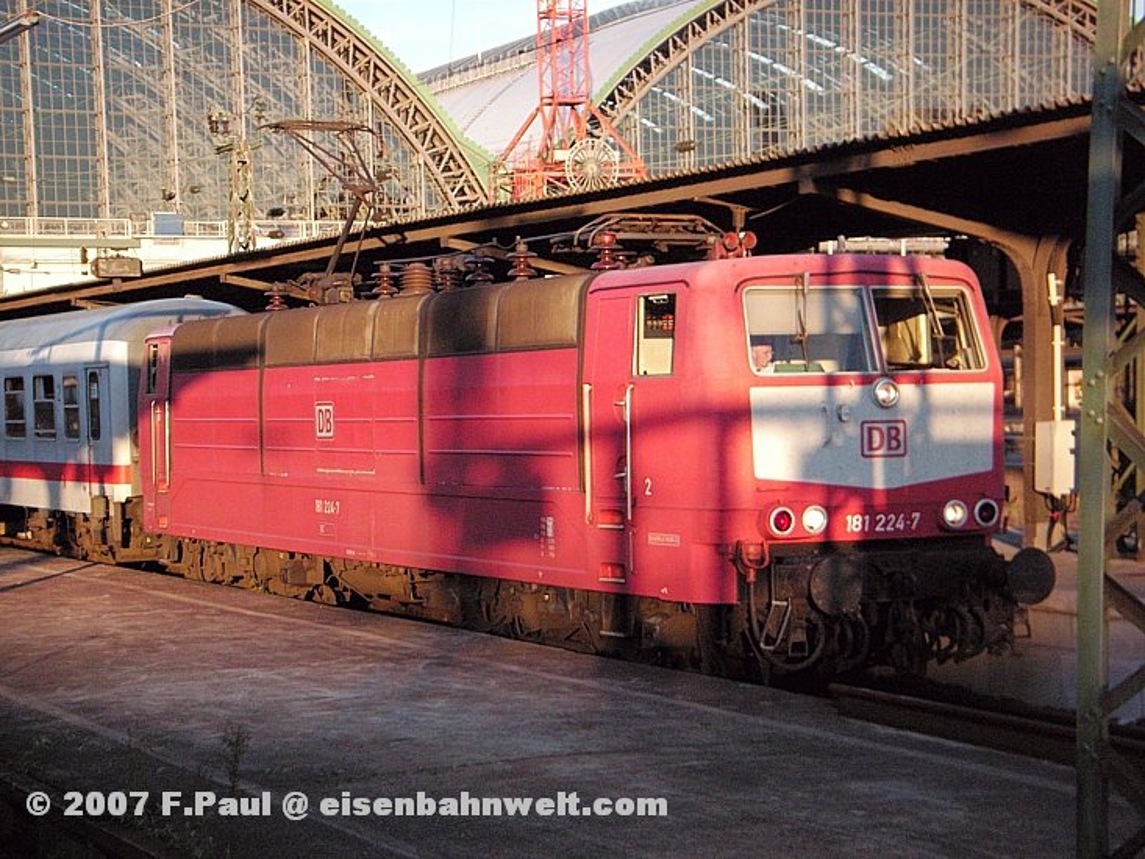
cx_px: 572
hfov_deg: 26.3
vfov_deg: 19.9
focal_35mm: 74
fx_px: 2448
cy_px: 430
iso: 160
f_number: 3.9
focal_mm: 12.4
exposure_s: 1/350
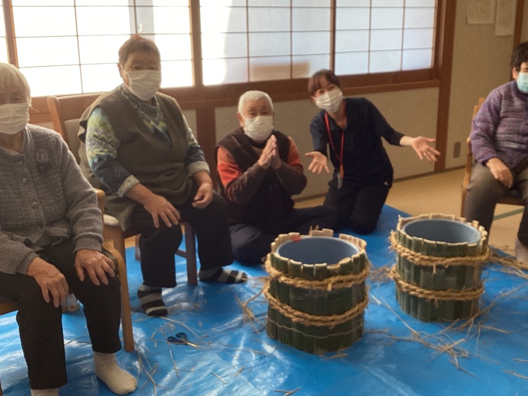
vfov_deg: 32.8
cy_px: 194
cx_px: 353
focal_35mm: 44
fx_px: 671
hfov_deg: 42.4
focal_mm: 3.3
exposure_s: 1/120
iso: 50
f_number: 2.4
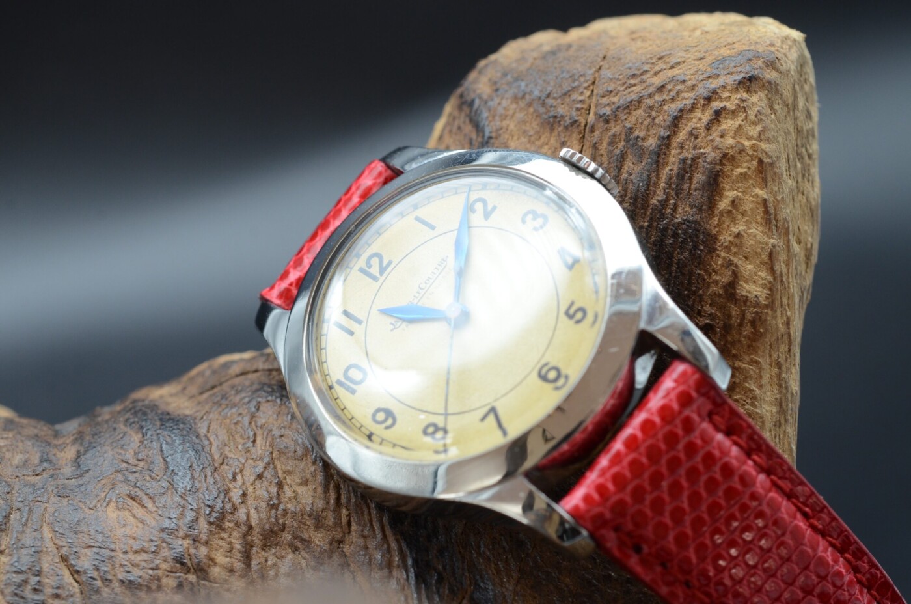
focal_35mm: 90
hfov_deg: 22.7
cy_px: 302
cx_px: 456
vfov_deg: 15.1
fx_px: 2273
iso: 500
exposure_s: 1/30
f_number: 8
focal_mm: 60
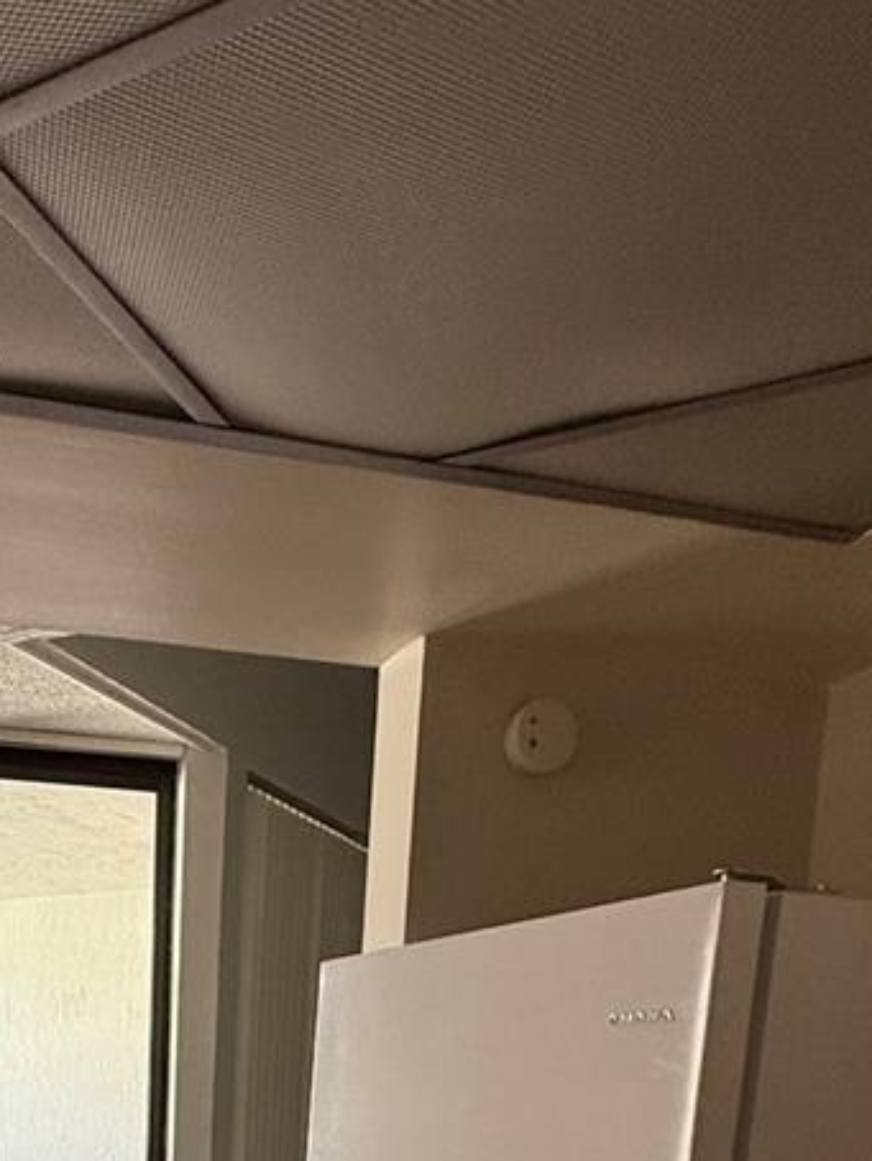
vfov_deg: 39.3
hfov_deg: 36.2
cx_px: 79
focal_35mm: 37
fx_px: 1242
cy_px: 1327
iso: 250
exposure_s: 1/99
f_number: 2.2
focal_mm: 2.22
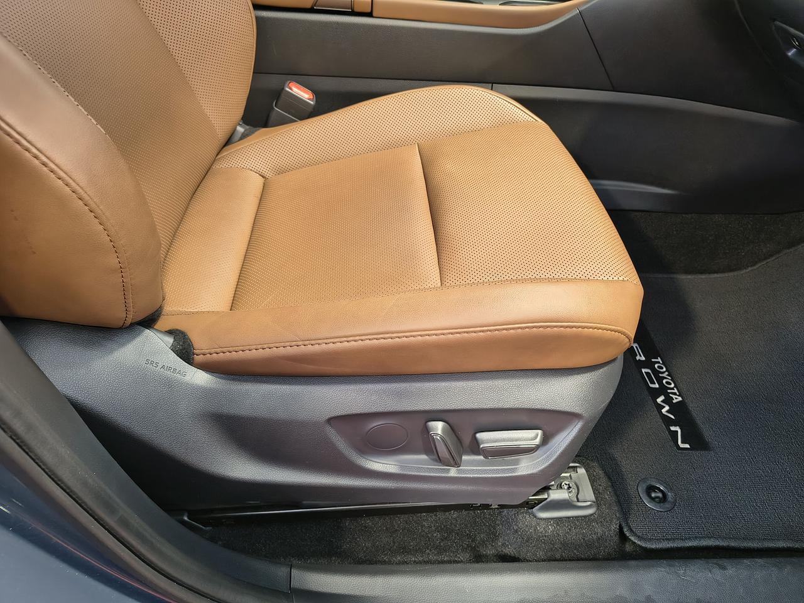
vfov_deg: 56.8
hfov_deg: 71.6
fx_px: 557
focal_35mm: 24
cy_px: 302
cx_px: 402
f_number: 1.8
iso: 1187
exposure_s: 1/60
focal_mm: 5.56
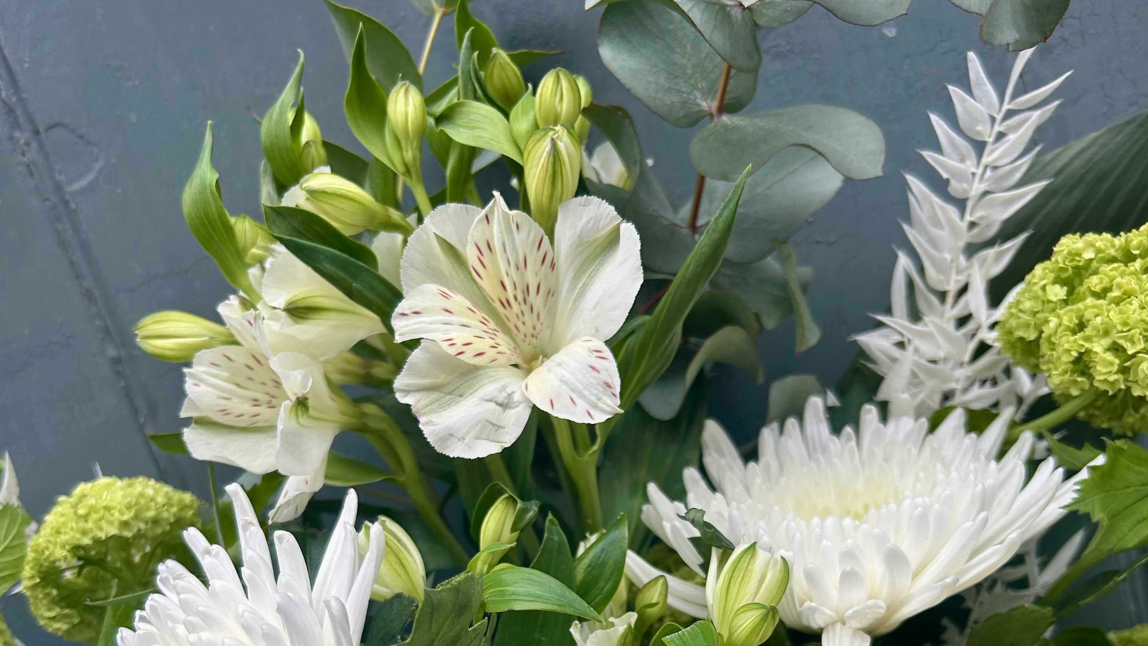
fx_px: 1157
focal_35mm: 38
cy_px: 681
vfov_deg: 28.7
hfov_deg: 52.8
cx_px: 576
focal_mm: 5.7
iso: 40
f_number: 1.5
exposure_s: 1/256
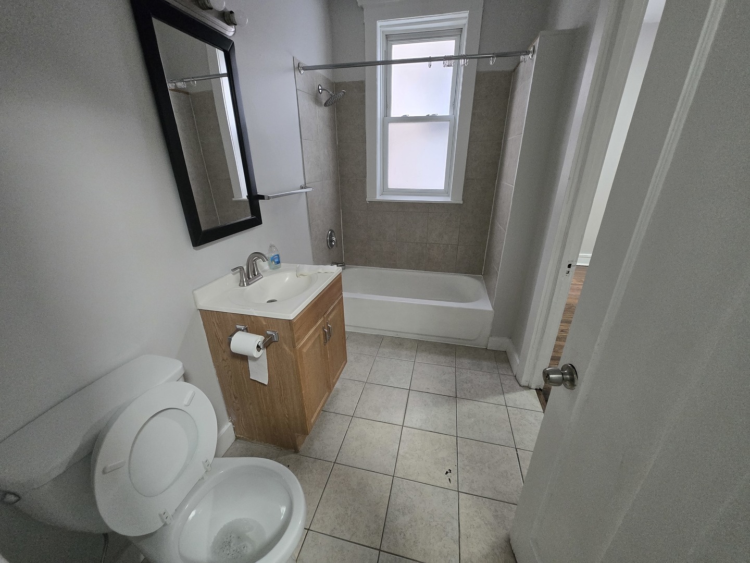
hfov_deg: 106.2
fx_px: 282
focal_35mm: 13
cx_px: 375
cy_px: 282
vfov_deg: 89.9
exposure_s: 1/60
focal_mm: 1.7
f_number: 2.2
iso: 400
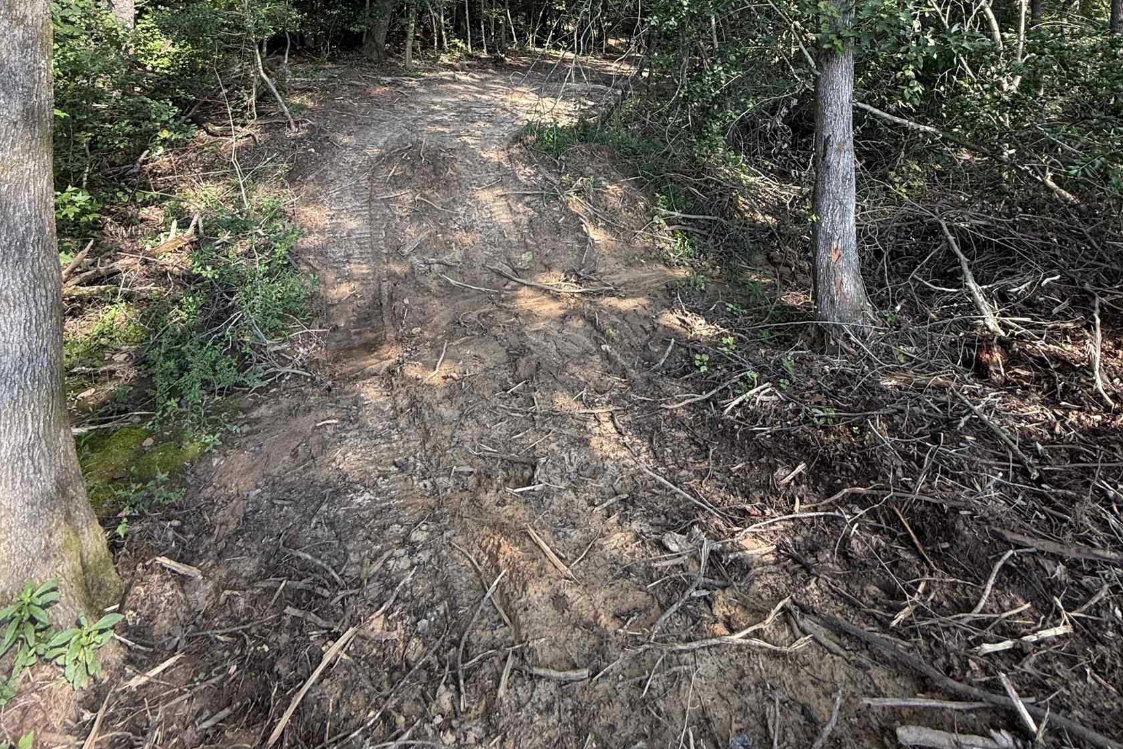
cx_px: 546
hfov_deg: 84.0
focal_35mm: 20
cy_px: 25
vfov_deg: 51.5
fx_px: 624
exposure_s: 1/137
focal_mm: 2.22
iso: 64
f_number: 2.2
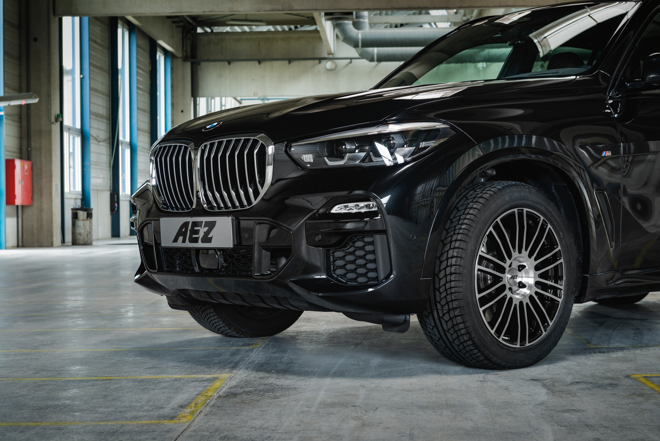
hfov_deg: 30.5
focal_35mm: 66
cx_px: 330
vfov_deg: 20.6
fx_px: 1210
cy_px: 220
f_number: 8
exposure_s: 1.3
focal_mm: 66
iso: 100
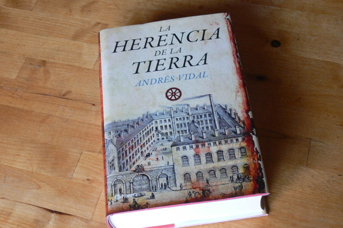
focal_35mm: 57
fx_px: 543
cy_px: 120
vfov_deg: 23.8
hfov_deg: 35.1
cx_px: 172
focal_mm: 11.5
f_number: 3.2
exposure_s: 1/25
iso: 200
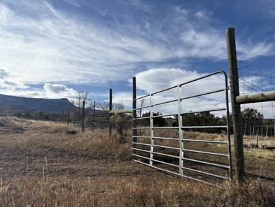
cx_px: 138
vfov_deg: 53.1
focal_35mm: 26
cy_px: 104
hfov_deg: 67.3
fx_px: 207
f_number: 1.6
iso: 50
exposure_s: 1/7813
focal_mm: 5.96
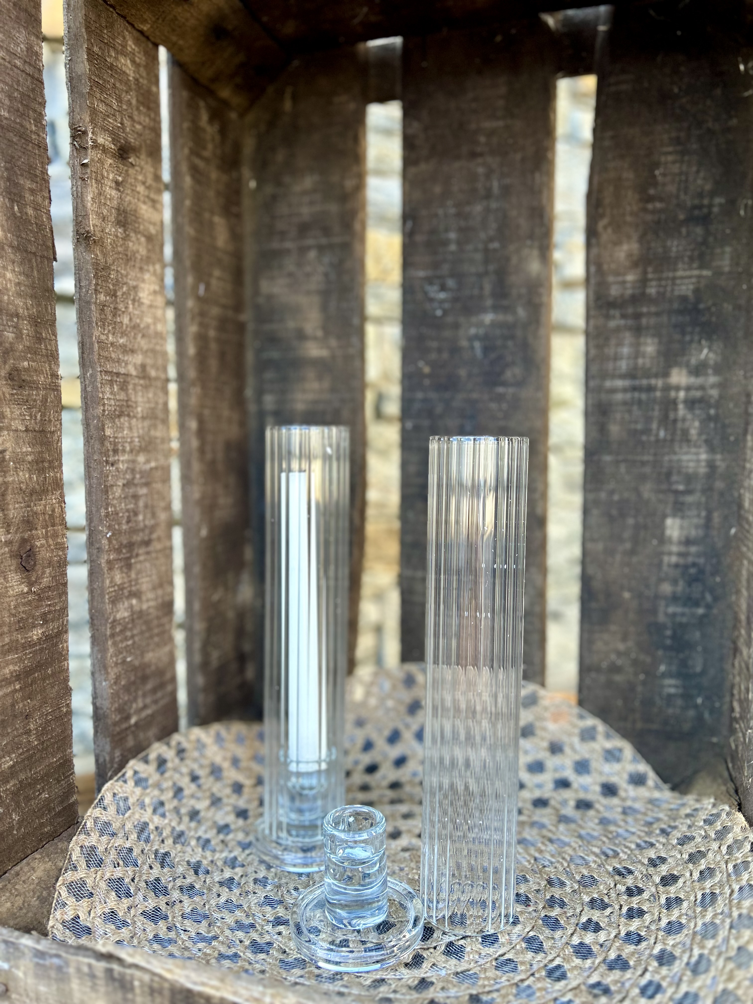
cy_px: 502
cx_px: 376
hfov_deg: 53.1
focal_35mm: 26
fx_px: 754
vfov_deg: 67.3
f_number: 1.5
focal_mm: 5.7
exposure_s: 1/146
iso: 32
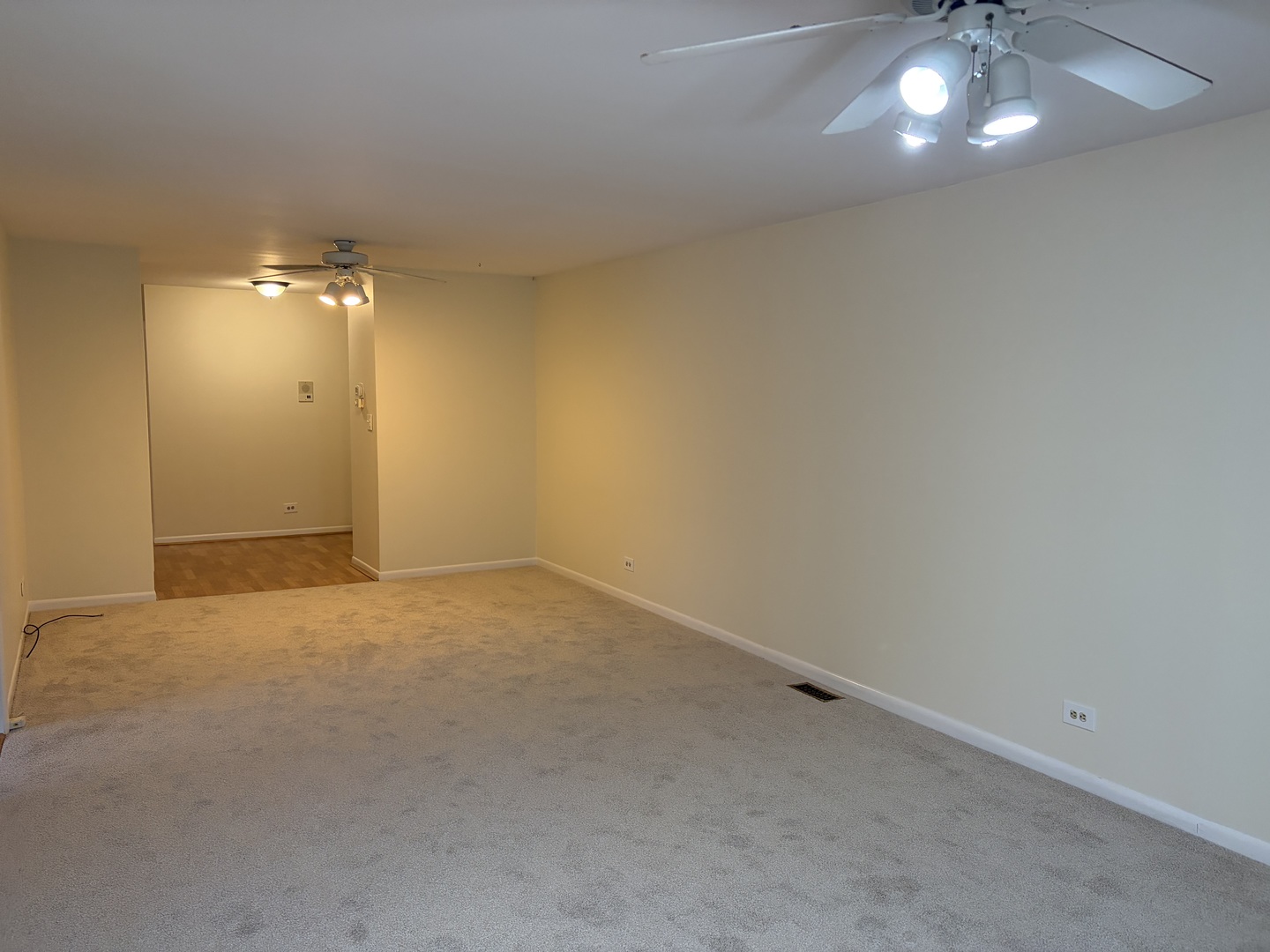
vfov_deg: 53.1
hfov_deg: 67.3
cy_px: 476
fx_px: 954
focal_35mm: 26
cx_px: 635
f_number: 1.6
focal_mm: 5.96
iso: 250
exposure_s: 1/120
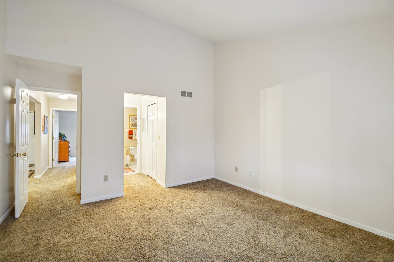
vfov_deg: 77.3
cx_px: 197
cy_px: 131
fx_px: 164
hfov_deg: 100.4
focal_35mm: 15
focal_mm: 10
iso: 400
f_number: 8
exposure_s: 1/3.33
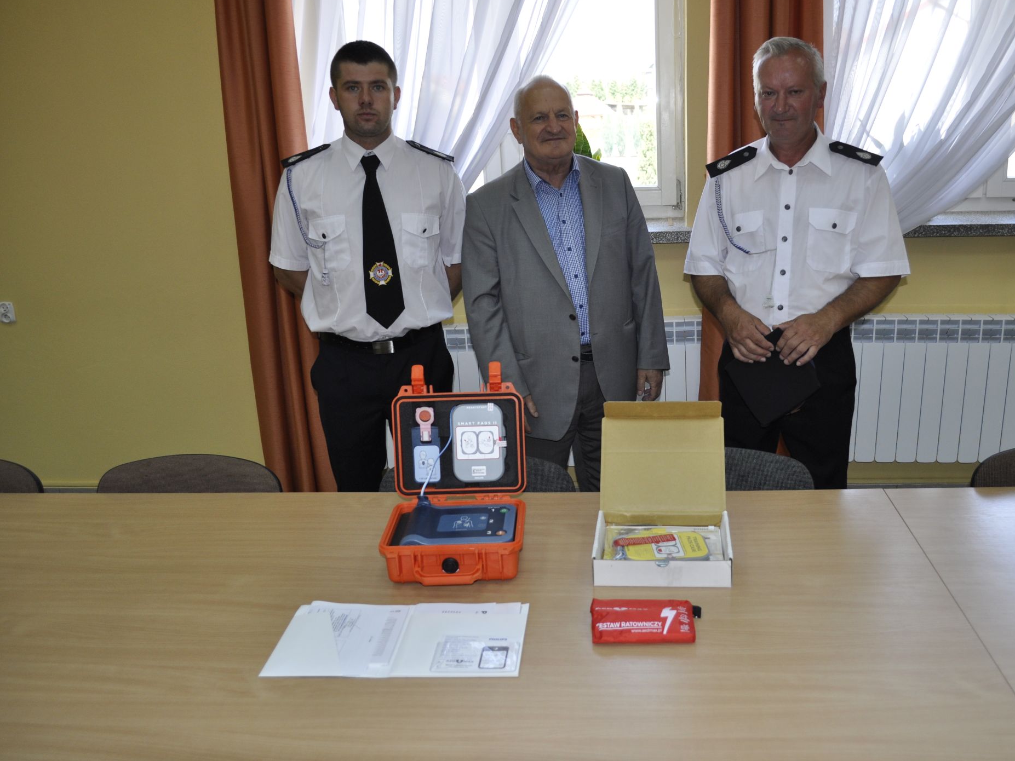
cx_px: 587
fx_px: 880
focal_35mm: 30
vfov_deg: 46.8
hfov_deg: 59.7
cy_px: 382
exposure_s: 1/200
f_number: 3.5
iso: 400
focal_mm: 18
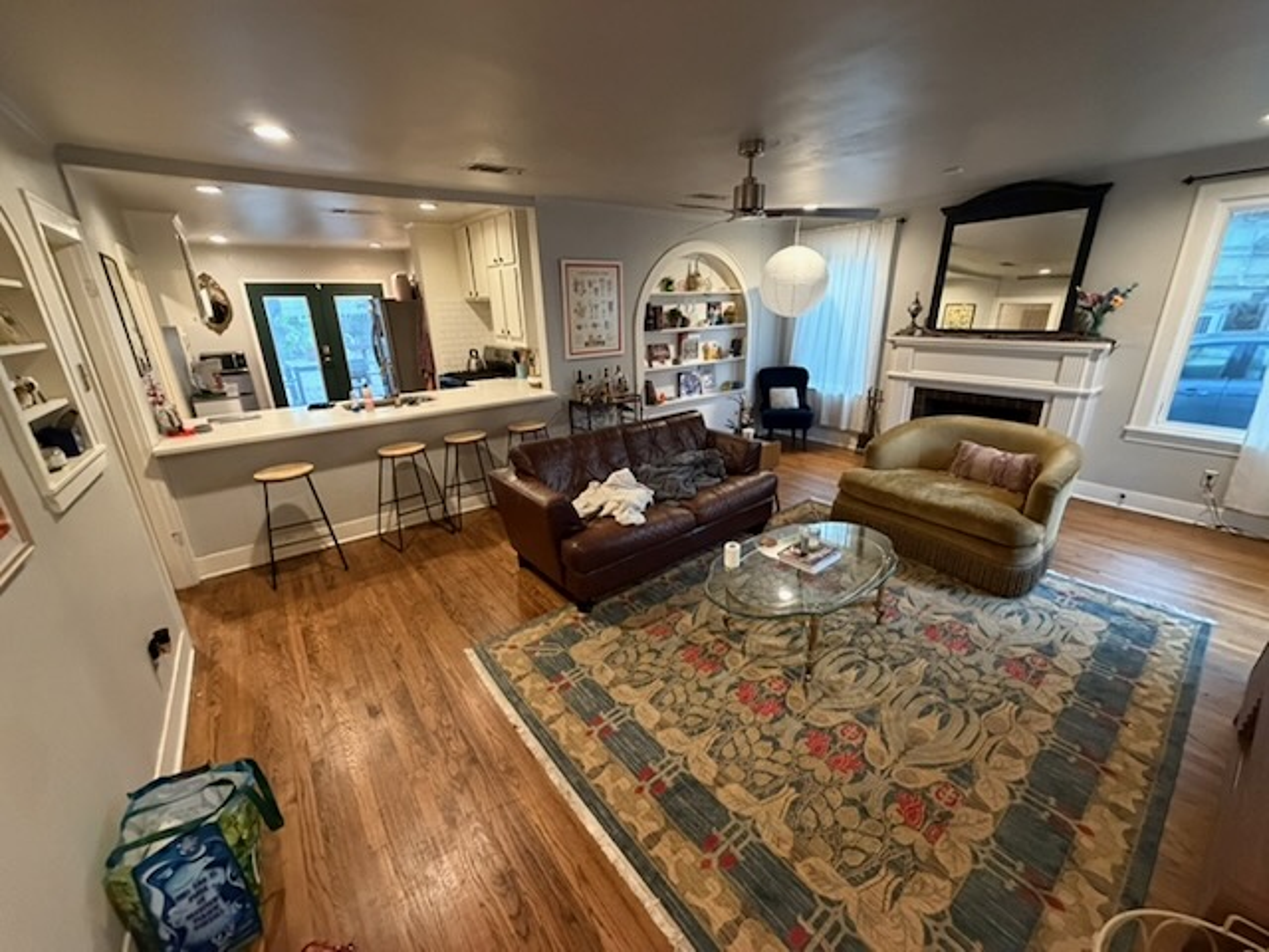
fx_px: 513
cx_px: 634
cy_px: 476
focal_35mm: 14
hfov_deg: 102.1
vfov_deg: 85.7
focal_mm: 2.22
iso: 800
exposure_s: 1/60
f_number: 2.2
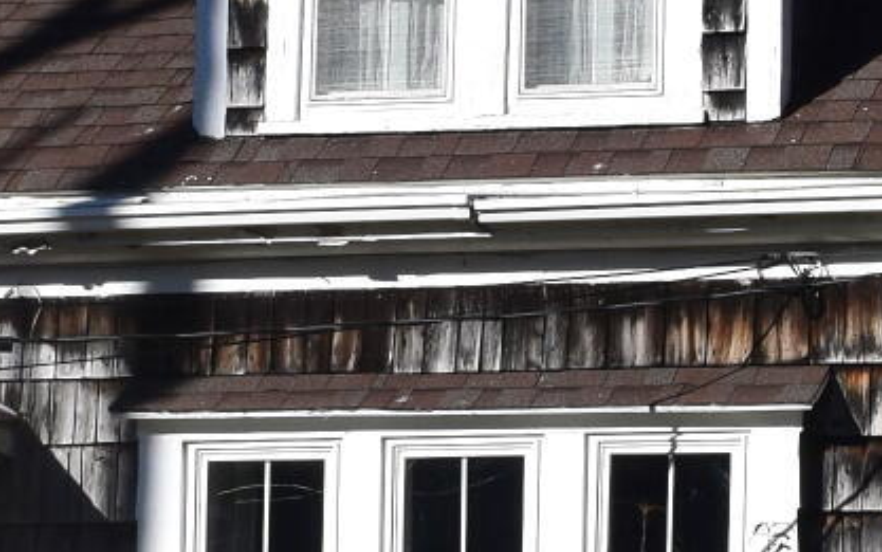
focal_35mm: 220
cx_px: 1132
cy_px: 233
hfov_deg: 9.4
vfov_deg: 6.0
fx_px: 5290
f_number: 11
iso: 200
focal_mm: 20
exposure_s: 1/640
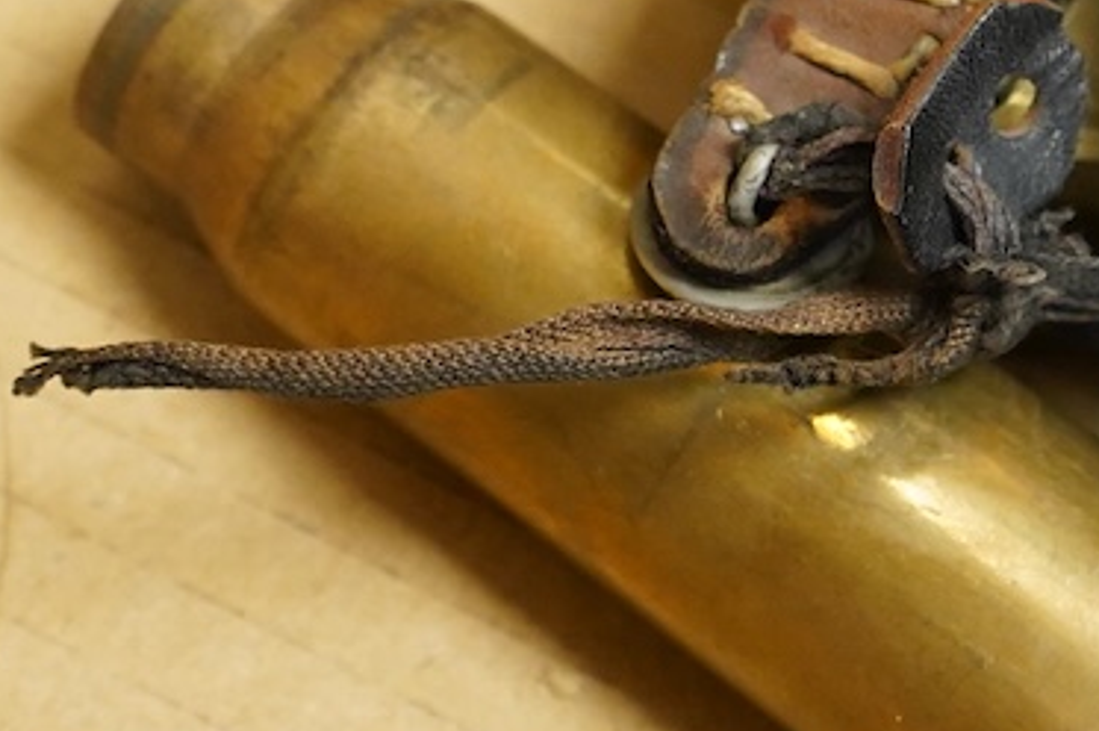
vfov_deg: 10.5
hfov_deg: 15.5
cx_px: 1221
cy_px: -4
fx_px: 3935
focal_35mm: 129
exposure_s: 1/125
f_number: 4.5
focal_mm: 28
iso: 2500
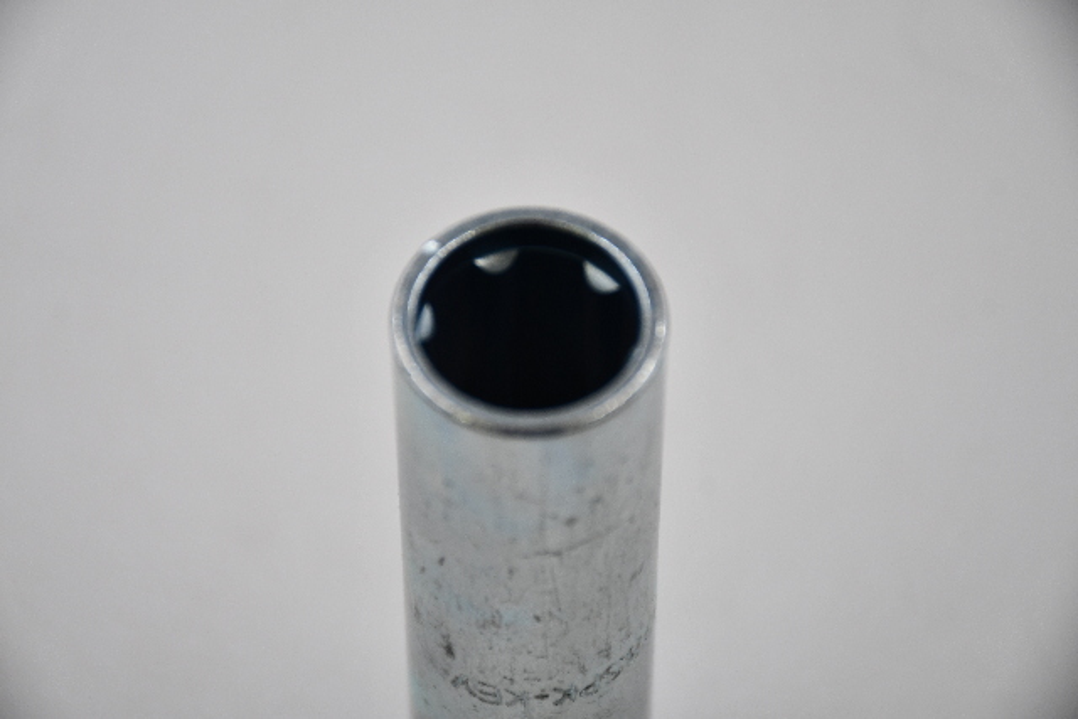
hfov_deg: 11.8
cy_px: 360
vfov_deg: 7.9
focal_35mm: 174
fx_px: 5211
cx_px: 539
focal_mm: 116
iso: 640
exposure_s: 1/250
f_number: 5.6
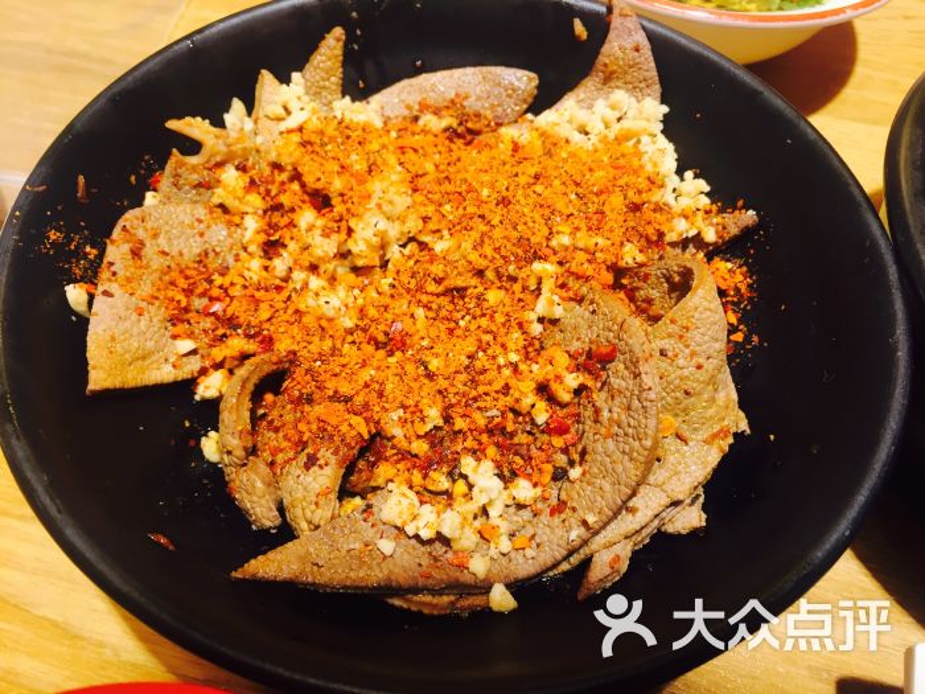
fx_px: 775
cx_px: 462
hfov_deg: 61.7
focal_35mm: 29
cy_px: 347
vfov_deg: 48.2
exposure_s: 1/33
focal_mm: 4.15
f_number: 2.2
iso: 32
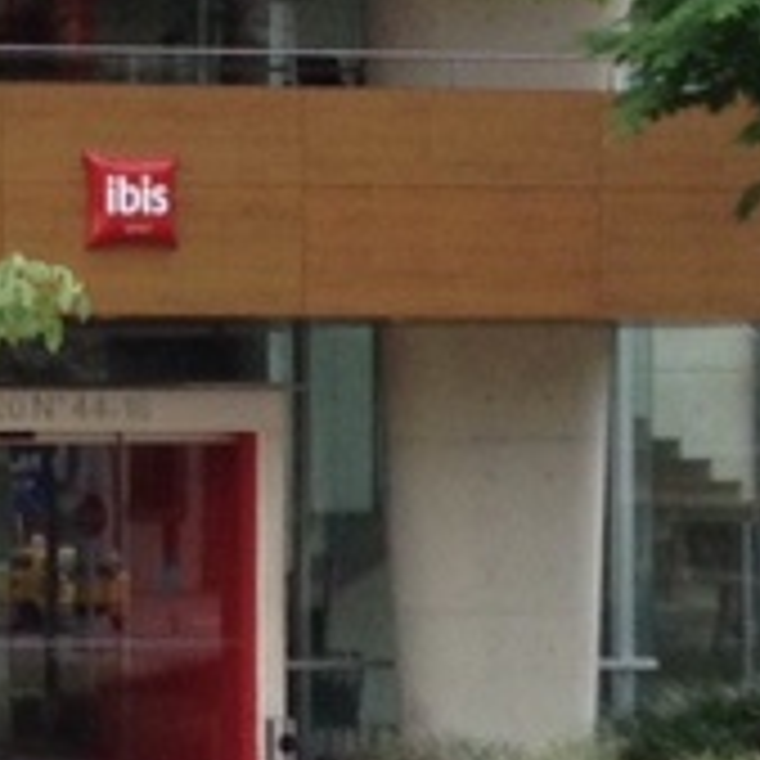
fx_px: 5812
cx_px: -881
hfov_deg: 7.1
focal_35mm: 234
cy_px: 328
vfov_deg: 7.5
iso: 50
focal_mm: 4.28
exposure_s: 1/620
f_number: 2.4
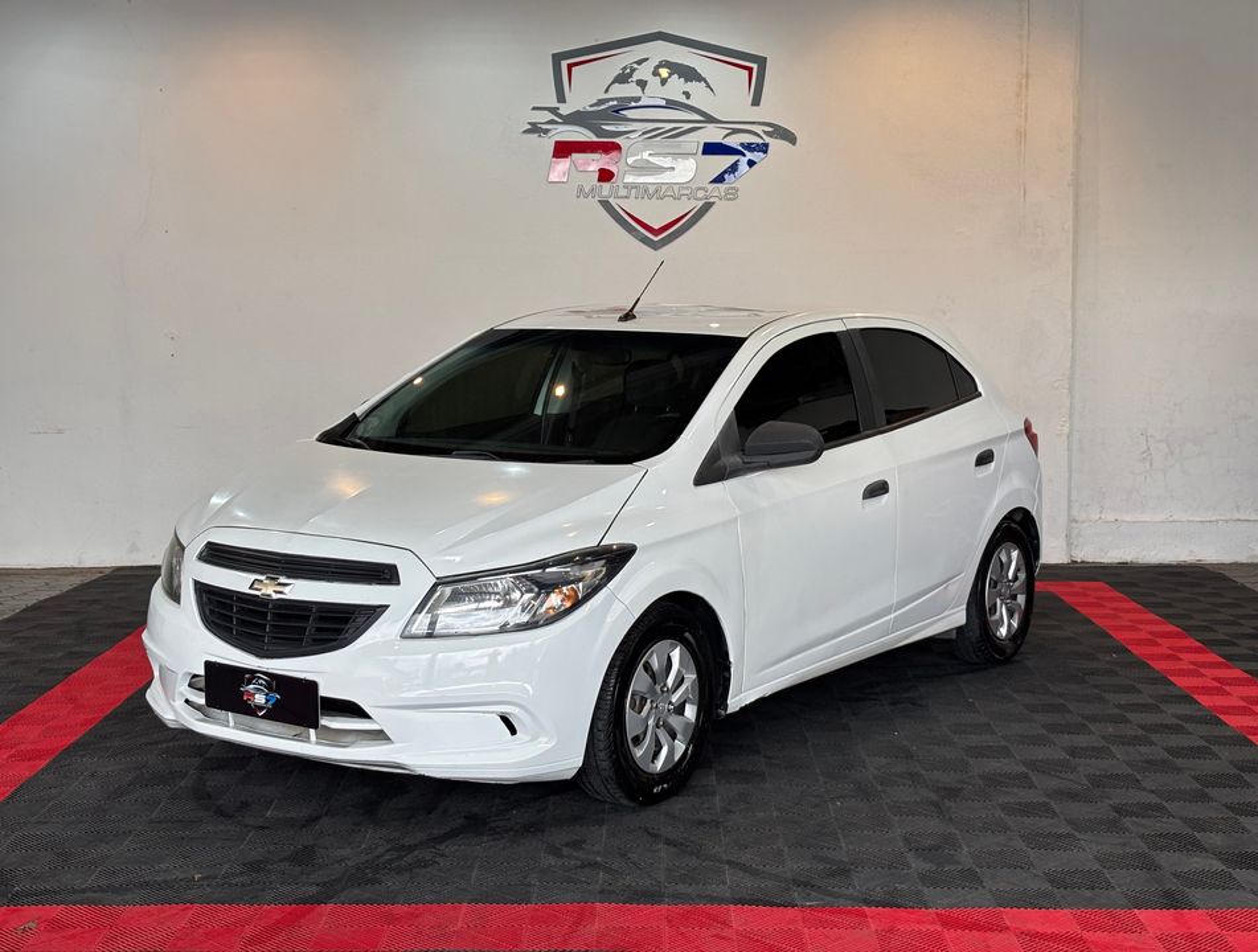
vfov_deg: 28.2
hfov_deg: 36.7
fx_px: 1896
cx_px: 629
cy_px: 476
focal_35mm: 52
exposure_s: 1/347
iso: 32
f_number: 1.6
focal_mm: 5.96
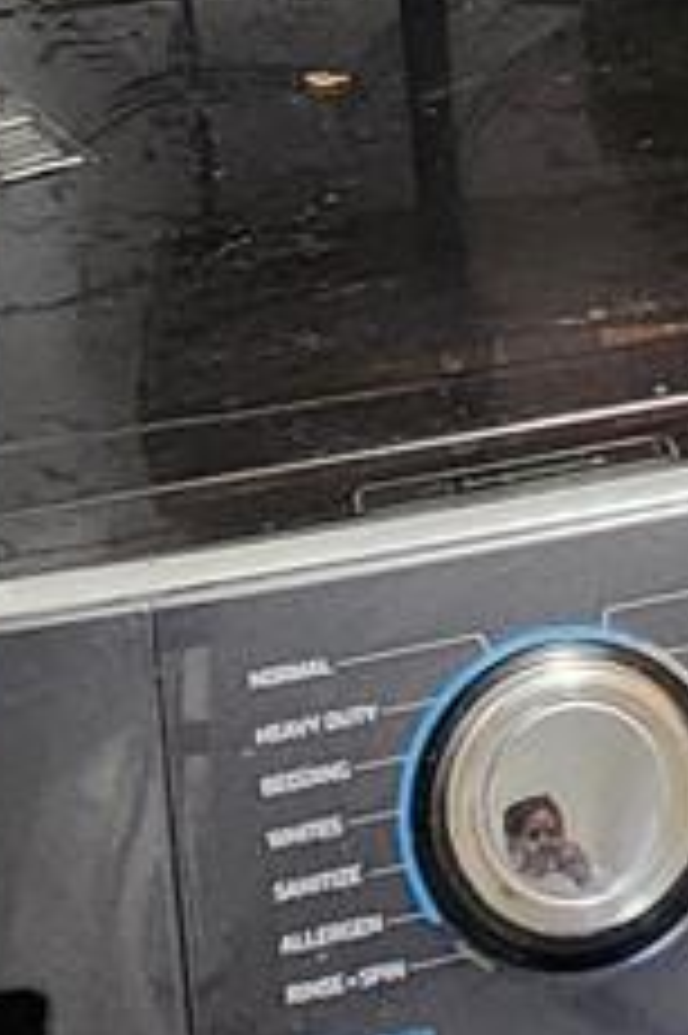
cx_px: 1084
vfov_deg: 20.0
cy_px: -288
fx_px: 2699
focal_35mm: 94
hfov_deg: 13.5
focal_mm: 2.2
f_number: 2.2
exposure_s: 1/30
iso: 640
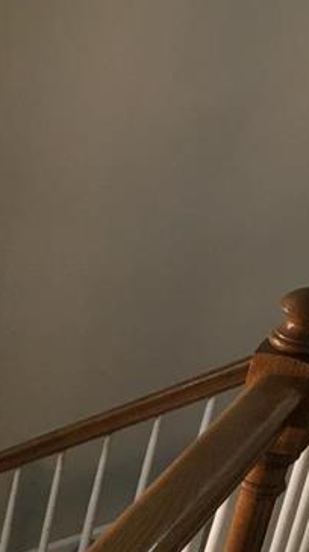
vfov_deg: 23.5
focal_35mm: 89
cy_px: 470
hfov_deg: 11.7
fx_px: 1300
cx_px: -360
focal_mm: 4.15
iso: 40
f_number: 2.2
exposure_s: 1/30
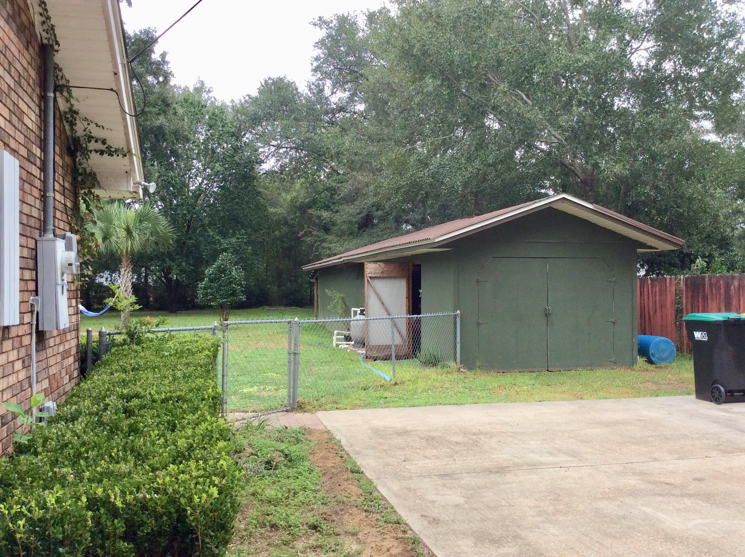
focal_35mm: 32
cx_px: 372
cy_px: 278
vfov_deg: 44.1
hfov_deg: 56.9
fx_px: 688
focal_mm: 3.3
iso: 32
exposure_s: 1/417
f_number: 2.4
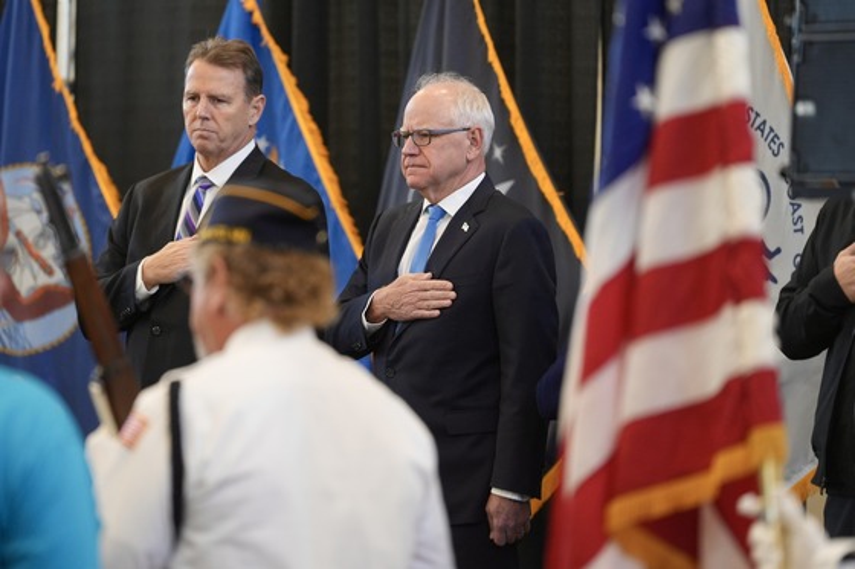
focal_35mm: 176
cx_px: 428
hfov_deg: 11.7
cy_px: 284
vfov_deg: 7.8
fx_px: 4167
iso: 2000
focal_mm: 175.5
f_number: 2.8
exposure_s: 1/200
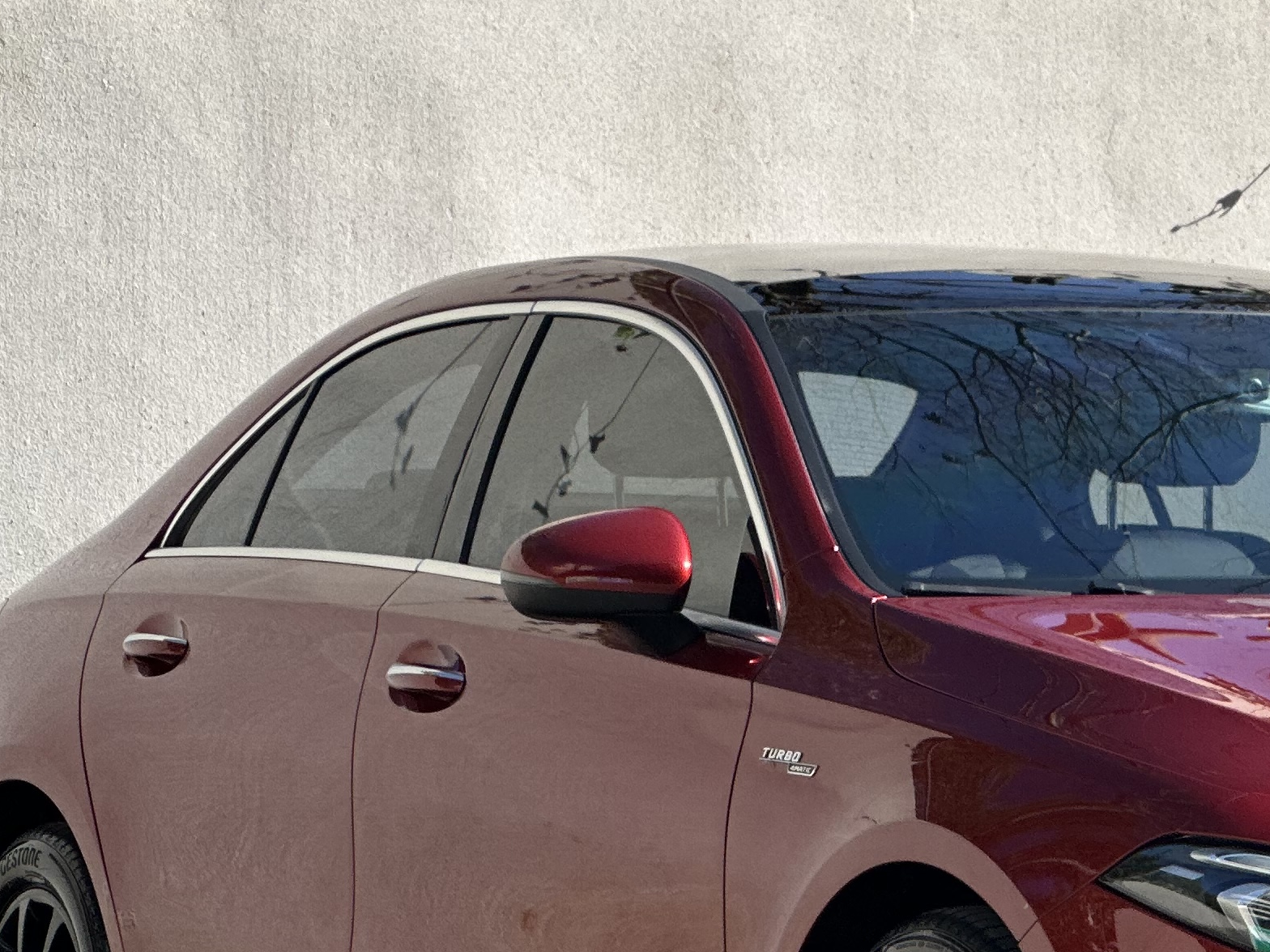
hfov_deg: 9.9
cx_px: 1263
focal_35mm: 198
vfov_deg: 7.5
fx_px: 7264
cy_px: 430
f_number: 2.8
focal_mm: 9
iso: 32
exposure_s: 1/501
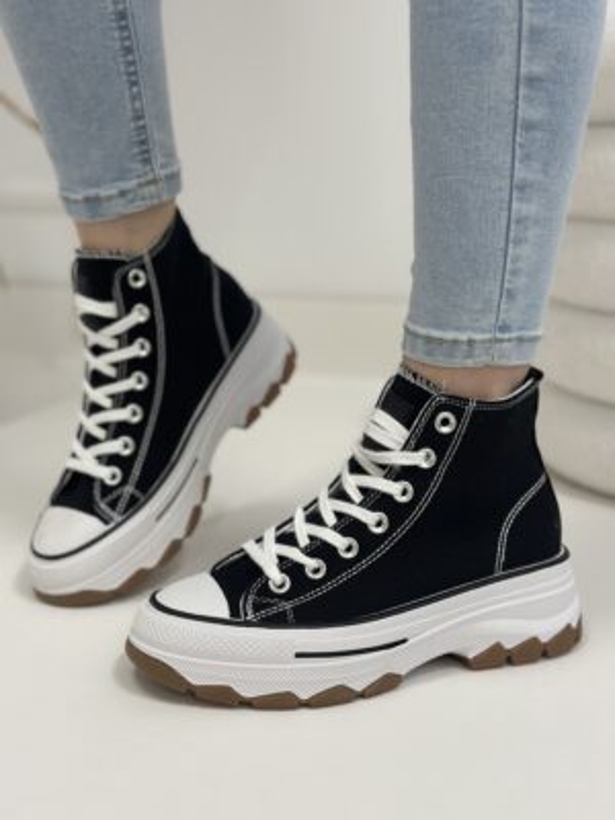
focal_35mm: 48
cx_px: 308
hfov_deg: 30.3
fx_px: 1137
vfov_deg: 39.7
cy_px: 410
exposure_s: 1/100
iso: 125
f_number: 1.78
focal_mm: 6.86
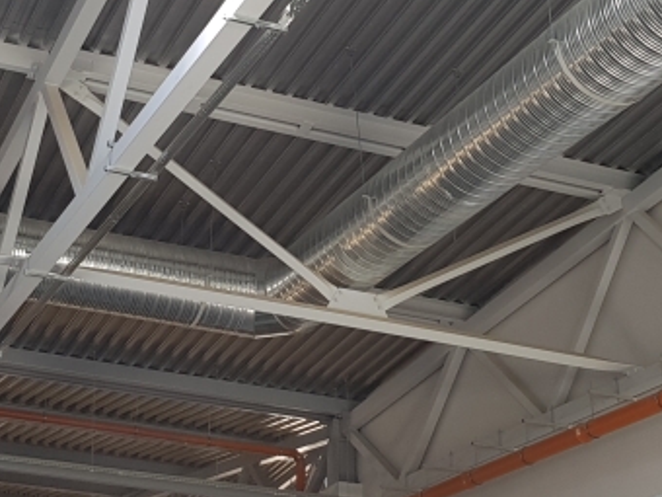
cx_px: 214
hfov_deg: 25.2
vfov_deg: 19.1
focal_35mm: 77
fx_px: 1473
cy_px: 201
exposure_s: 1/105
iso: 50
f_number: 1.7
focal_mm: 4.2
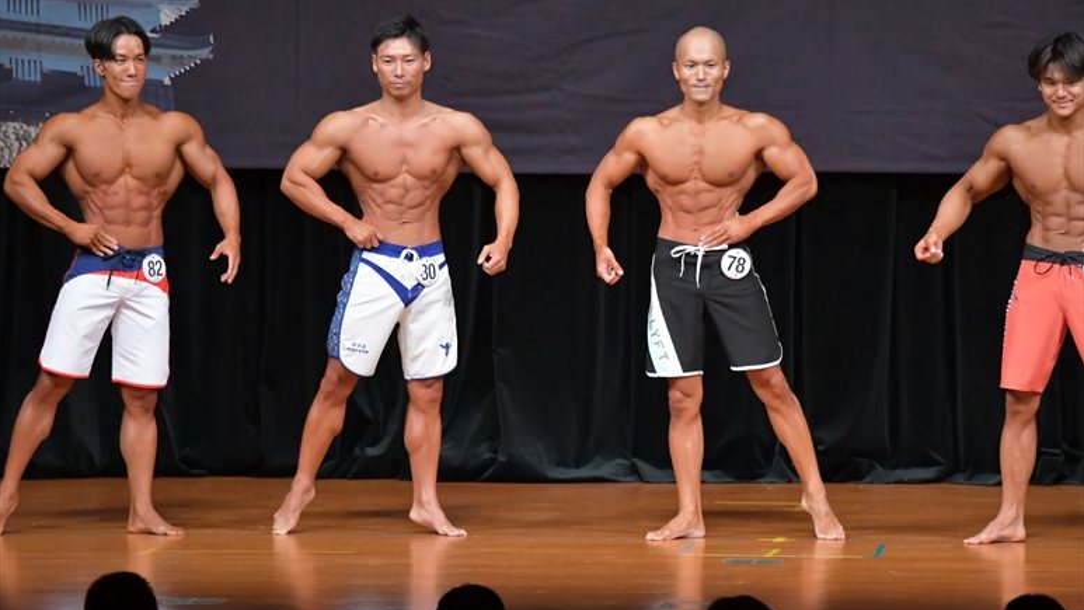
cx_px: 542
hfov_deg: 8.6
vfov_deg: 4.8
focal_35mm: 252
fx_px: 7244
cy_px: 293
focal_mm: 160
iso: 5000
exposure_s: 1/400
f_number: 5.6
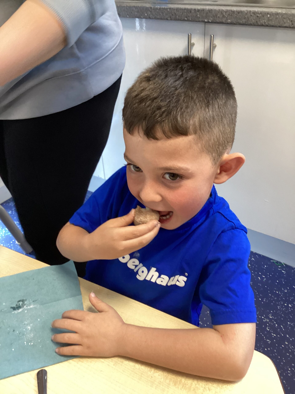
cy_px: 197
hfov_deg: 45.4
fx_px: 352
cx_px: 148
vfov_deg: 58.4
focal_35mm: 31
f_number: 2.4
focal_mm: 3.3
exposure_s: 1/50
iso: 200
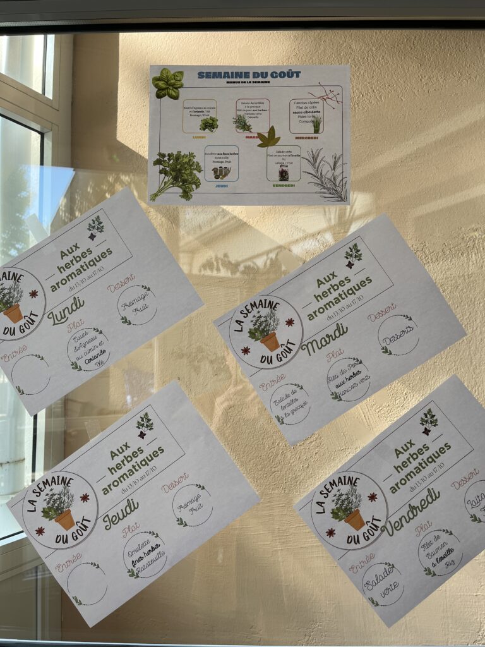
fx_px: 486
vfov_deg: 67.3
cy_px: 324
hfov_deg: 53.1
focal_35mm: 26
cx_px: 242
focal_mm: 5.1
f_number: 1.6
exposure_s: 1/154
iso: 40
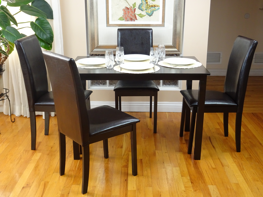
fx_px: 334
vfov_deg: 32.9
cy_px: 98
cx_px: 132
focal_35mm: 44
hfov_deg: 42.9
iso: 320
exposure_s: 1/50
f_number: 4.5
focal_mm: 7.58
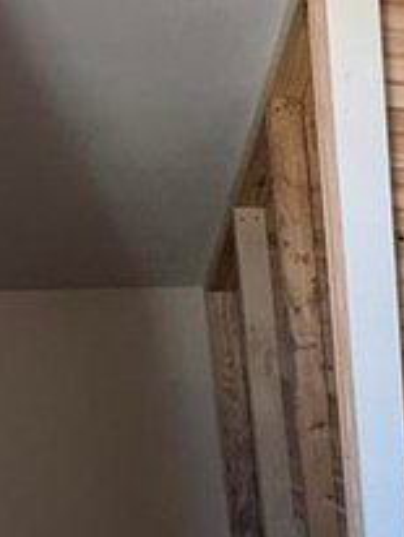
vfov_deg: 23.2
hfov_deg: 16.9
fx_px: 1196
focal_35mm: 77
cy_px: 643
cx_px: 645
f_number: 2.2
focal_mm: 2.22
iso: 250
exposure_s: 1/60
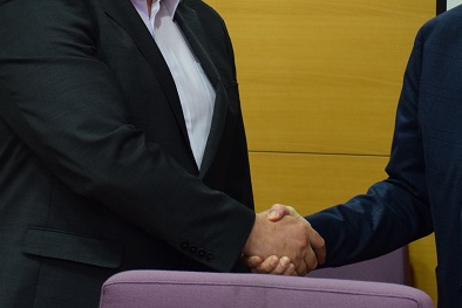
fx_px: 1849
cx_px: 307
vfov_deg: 9.5
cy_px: 69
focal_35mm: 144
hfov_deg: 14.2
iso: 800
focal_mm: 42
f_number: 4.5
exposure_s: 1/60
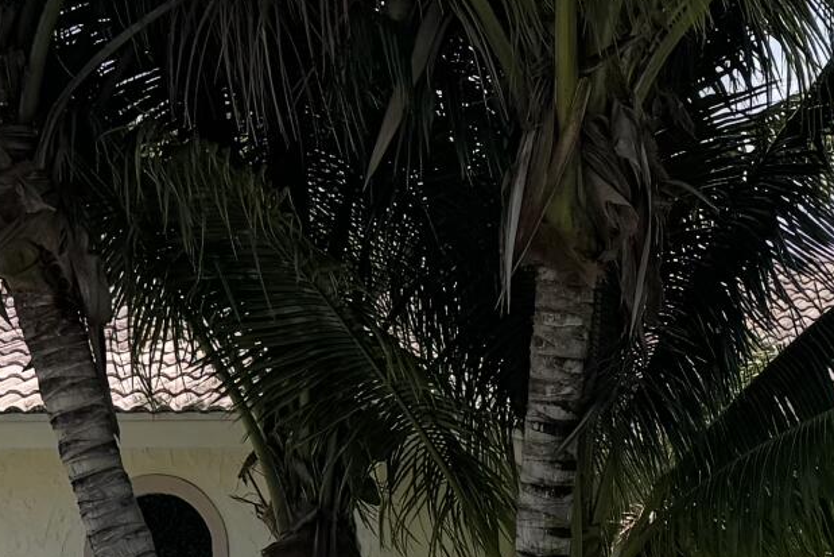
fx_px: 2804
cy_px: 839
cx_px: 753
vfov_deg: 10.9
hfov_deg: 16.7
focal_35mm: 121
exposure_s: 1/4950
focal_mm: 6.76
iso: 80
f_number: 1.78
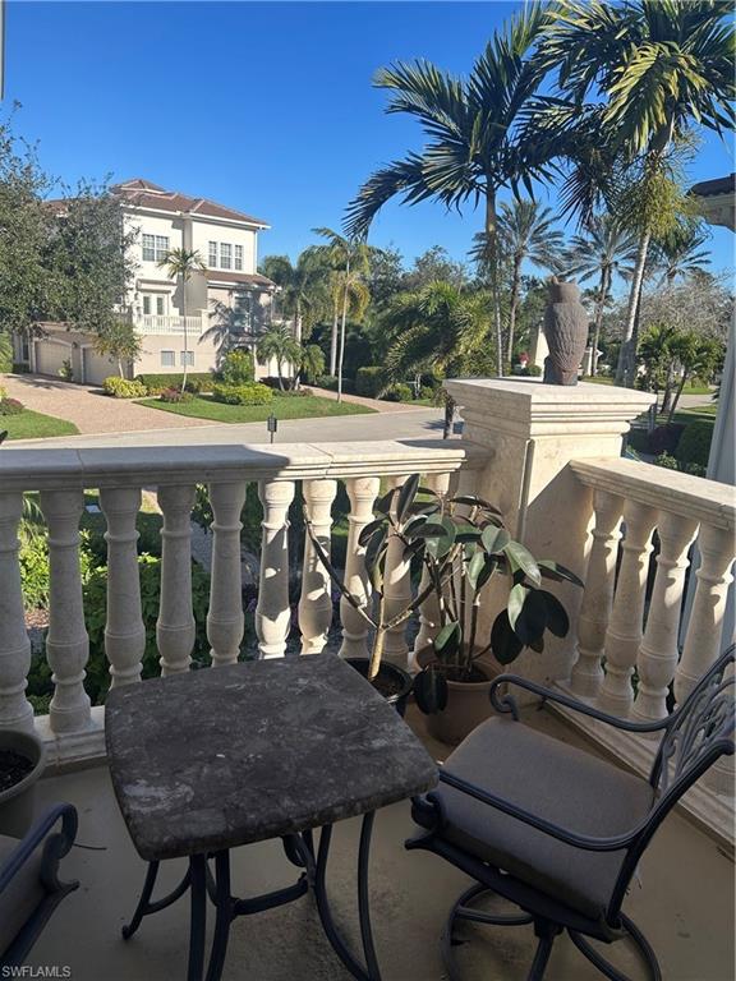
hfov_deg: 53.1
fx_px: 737
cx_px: 368
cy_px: 490
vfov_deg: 67.3
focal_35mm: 26
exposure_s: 1/3165
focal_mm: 5.7
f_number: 1.5
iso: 50
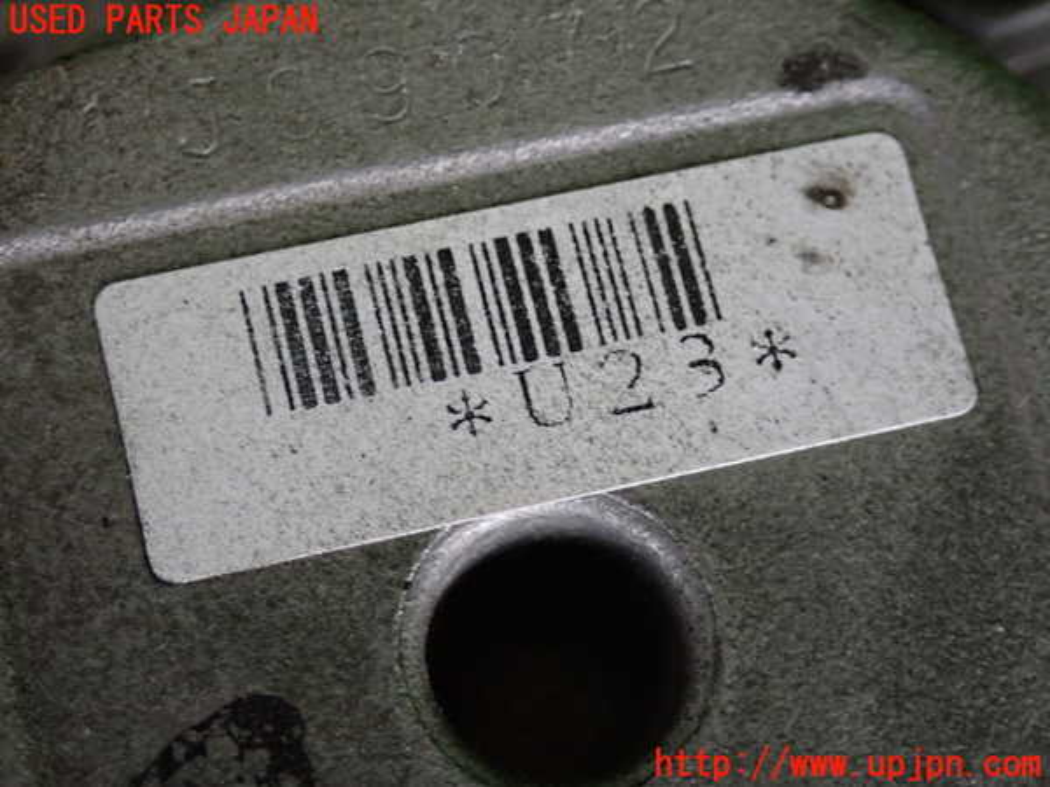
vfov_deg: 18.0
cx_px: 525
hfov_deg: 23.8
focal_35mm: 82
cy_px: 394
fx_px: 2487
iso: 800
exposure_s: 1/50
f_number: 4.3
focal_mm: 14.62
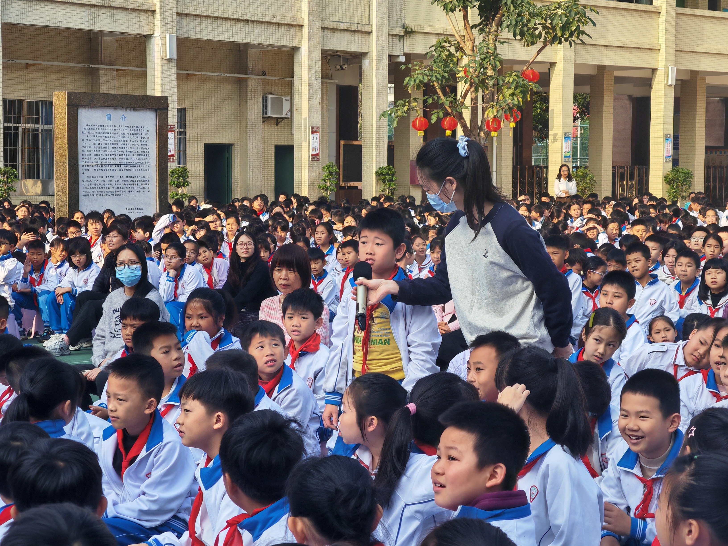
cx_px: 364
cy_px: 273
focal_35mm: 82
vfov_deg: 18.0
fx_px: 1725
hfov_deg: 23.8
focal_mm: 8.67
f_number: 2.4
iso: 50
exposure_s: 1/240
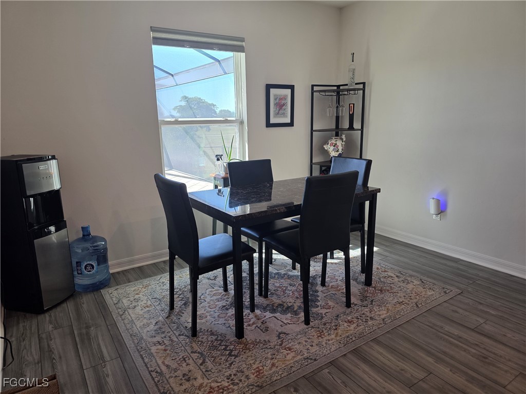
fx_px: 349
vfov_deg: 58.9
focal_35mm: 23
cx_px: 263
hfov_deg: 73.9
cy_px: 197
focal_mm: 6.3
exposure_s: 1/120
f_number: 1.7
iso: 125
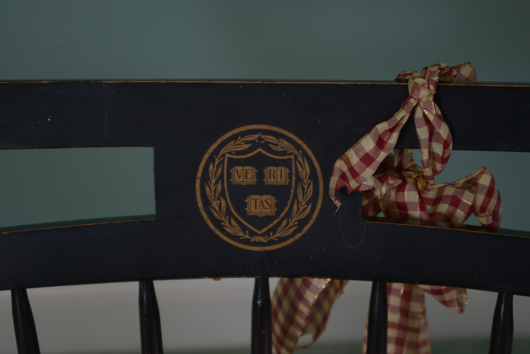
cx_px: 265
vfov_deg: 19.5
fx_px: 1031
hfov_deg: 28.8
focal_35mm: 70
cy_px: 177
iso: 400
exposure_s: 1/160
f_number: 5.6
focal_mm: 70
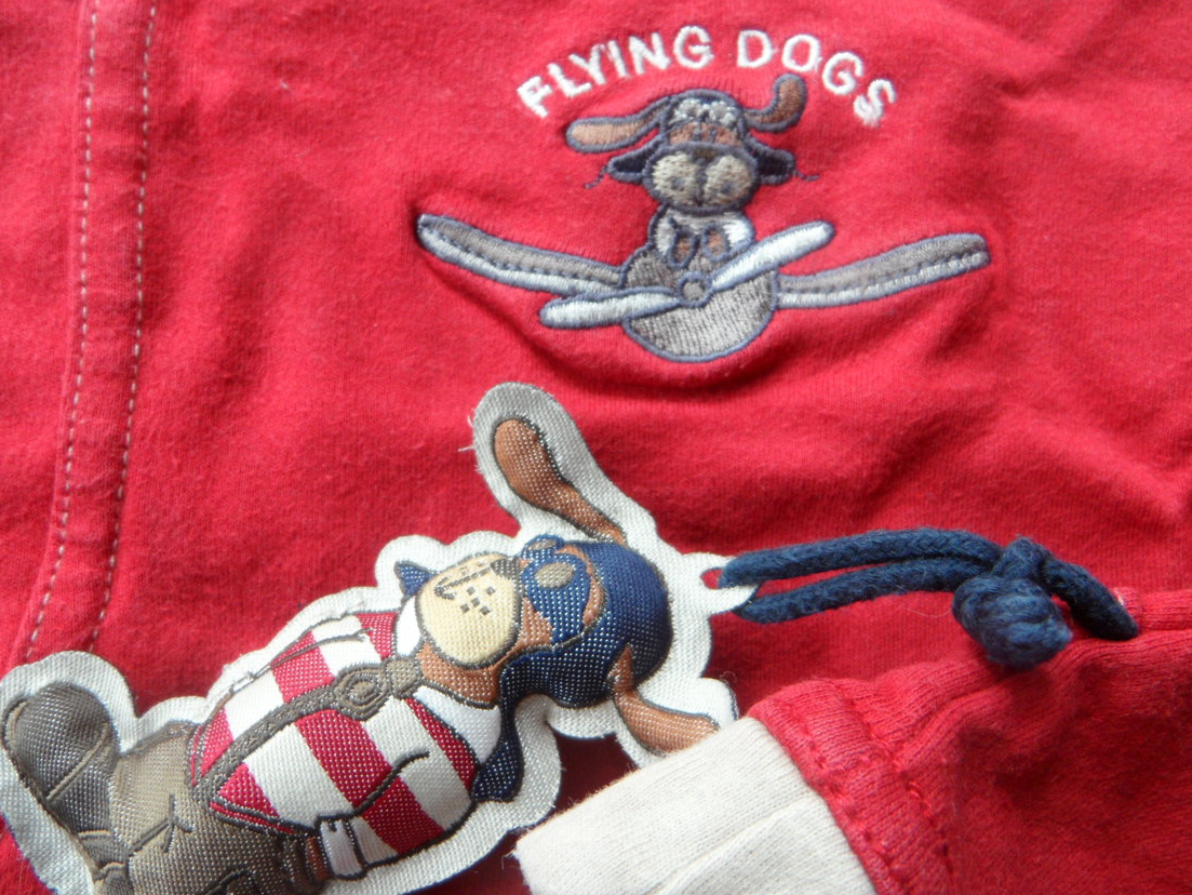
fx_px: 999
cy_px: 475
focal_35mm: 29
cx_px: 594
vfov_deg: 48.2
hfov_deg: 61.6
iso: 80
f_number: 2.9
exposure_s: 1/90
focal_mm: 4.1
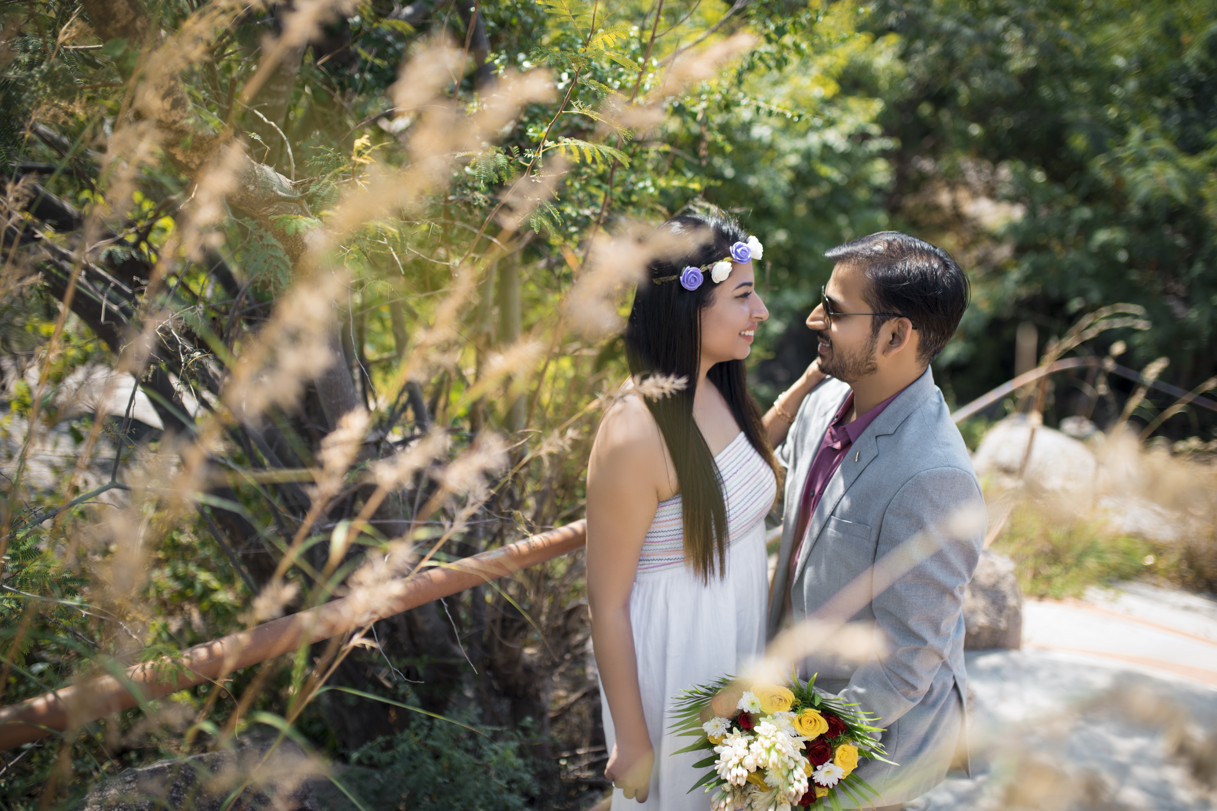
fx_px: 1217
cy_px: 408
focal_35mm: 36
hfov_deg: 53.1
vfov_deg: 36.9
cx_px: 620
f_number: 1.8
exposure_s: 1/1250
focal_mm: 35
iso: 100
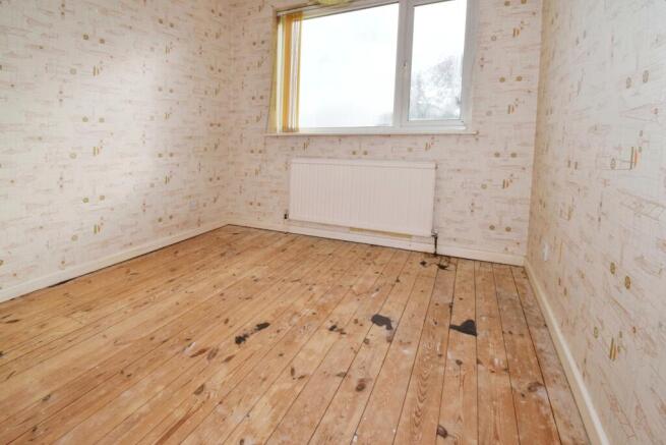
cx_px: 333
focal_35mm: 15
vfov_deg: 77.4
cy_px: 222
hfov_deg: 100.4
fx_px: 278
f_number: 13
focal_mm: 10
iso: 1000
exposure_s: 1/200
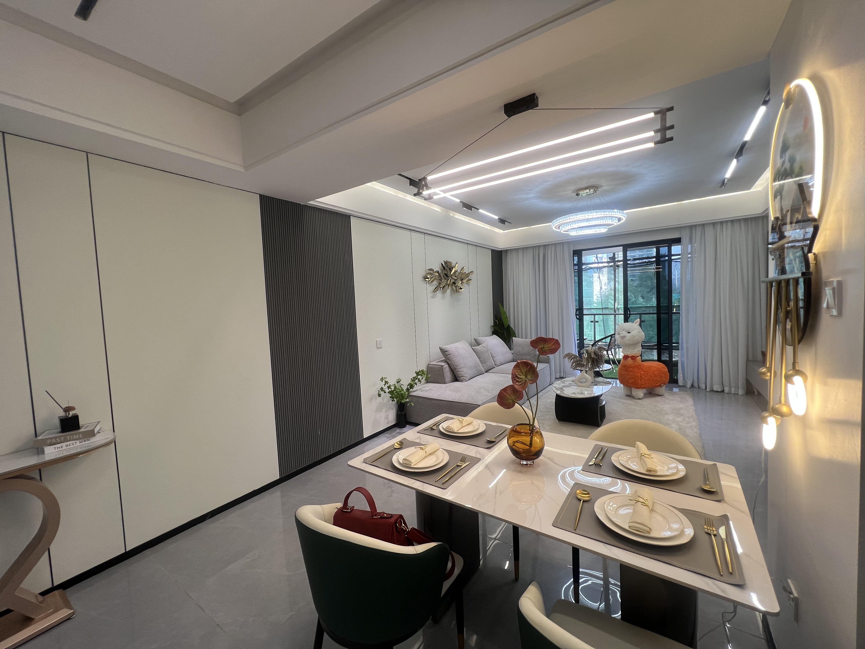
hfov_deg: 106.2
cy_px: 324
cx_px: 432
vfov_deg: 89.9
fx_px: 325
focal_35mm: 13
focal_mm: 1.57
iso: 50
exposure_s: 1/100
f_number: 1.8
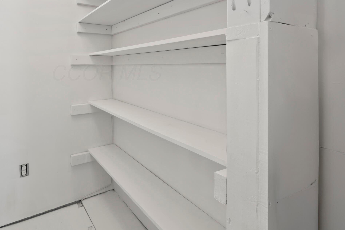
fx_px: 182
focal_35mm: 19
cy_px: 72
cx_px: 107
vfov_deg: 62.6
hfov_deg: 83.0
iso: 640
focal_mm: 12
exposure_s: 1/5
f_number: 8
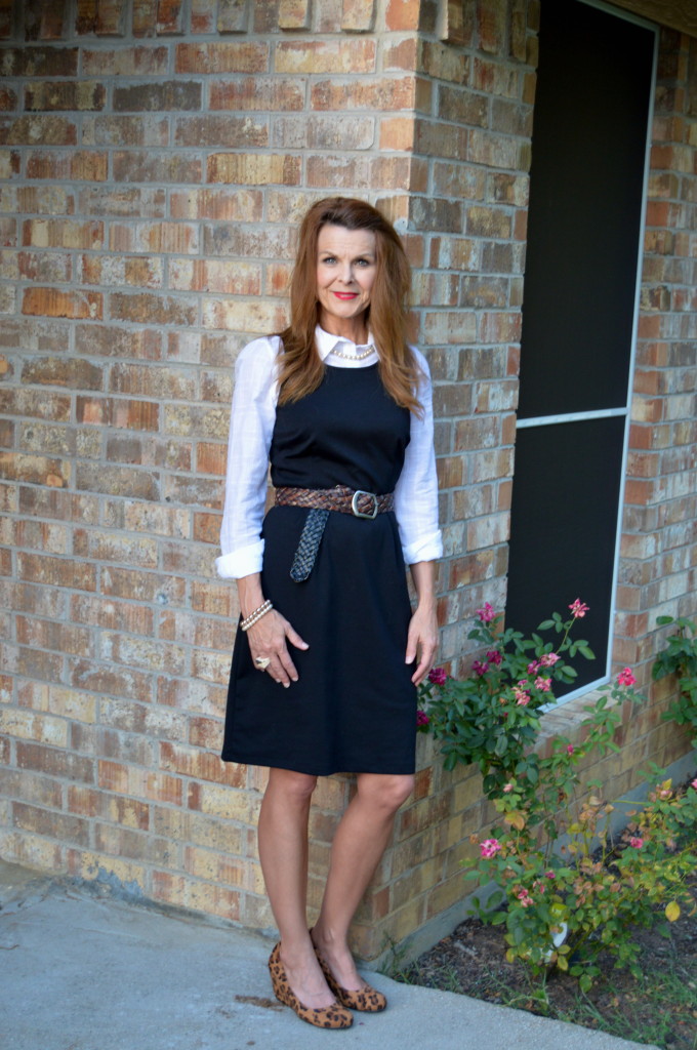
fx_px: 1660
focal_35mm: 57
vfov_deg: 35.1
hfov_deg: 23.7
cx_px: 348
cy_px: 525
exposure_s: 1/60
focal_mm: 38
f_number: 4.8
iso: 450
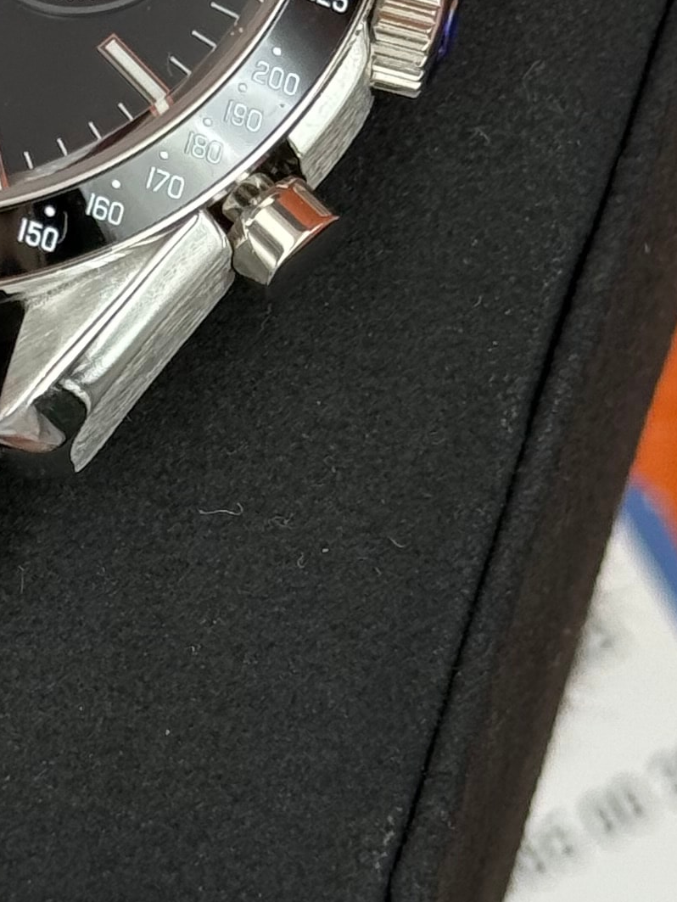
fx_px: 4743
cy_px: 350
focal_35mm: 182
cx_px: -85
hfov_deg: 8.1
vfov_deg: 10.9
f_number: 1.78
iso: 50
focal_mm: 6.76
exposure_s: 1/121
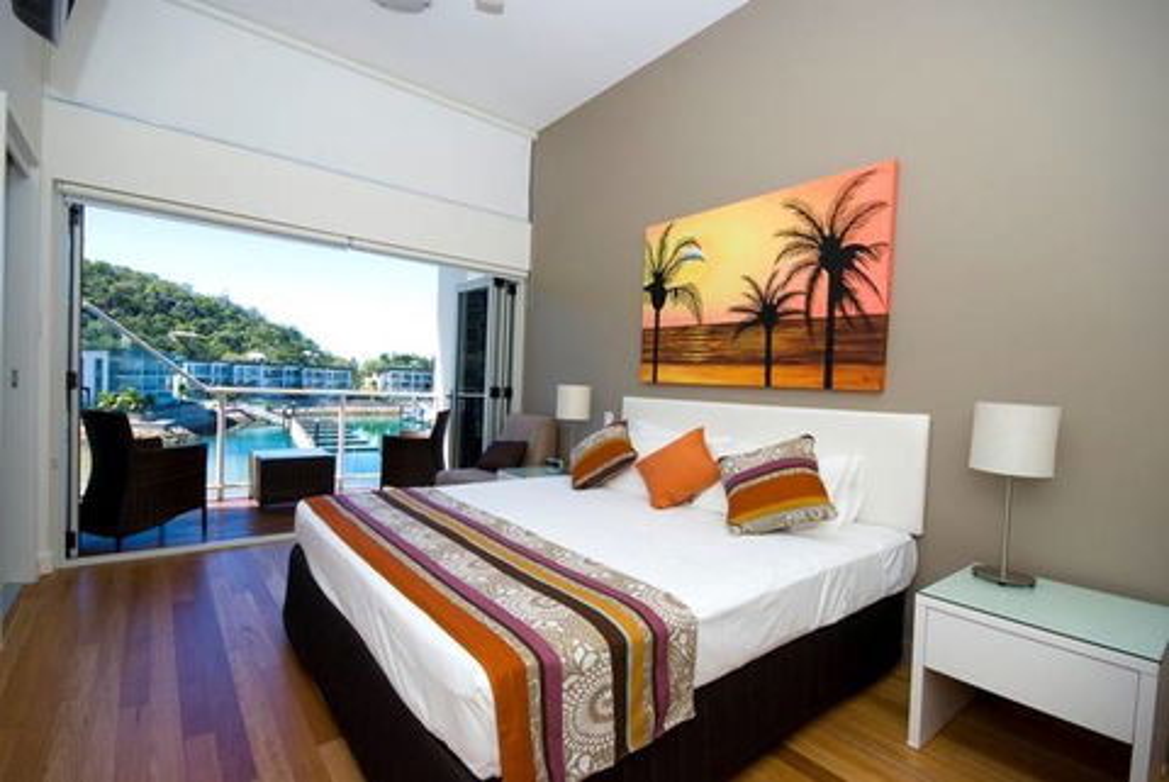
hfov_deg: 93.2
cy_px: 391
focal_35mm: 17
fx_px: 553
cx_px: 584
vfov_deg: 70.6
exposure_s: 1/200
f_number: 9
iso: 200
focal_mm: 11
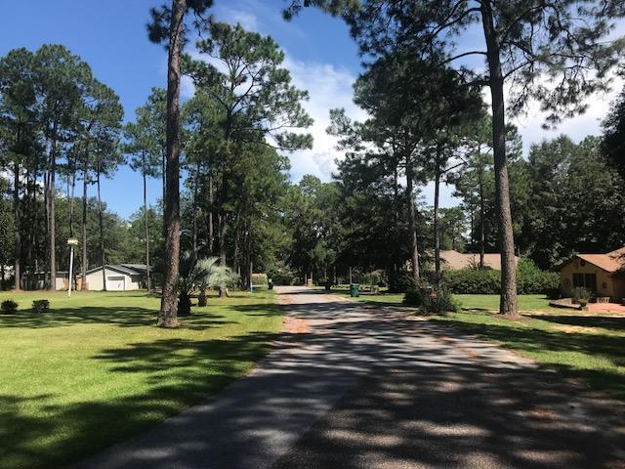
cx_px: 312
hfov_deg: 63.4
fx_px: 506
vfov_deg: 49.7
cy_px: 234
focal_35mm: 28
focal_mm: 3.99
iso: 20
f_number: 1.8
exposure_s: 1/1597
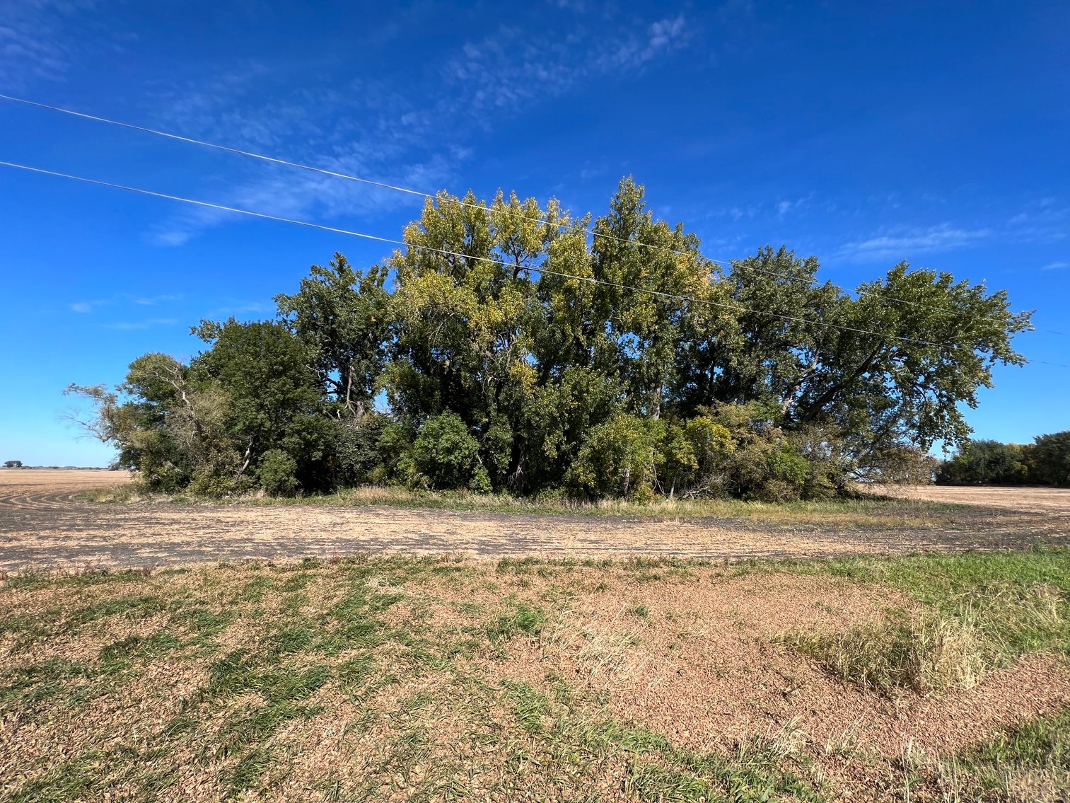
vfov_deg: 89.9
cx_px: 535
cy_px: 402
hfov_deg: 106.2
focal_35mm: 13
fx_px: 402
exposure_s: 1/903
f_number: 1.8
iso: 32
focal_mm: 1.57
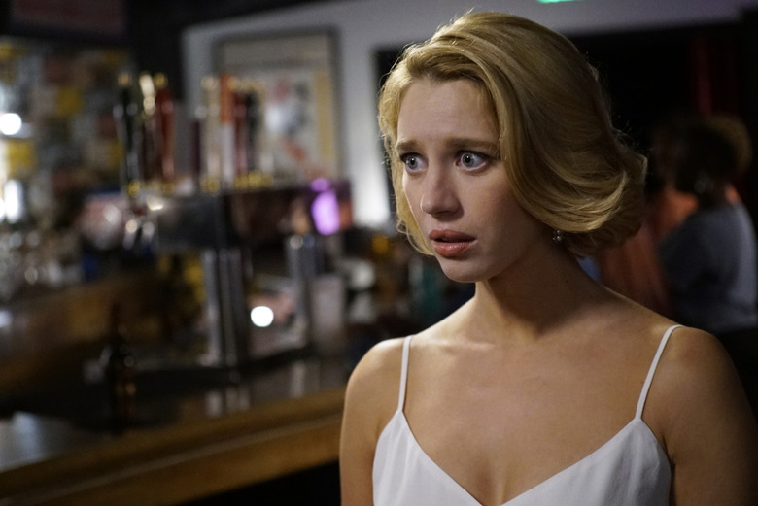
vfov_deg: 19.5
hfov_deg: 28.8
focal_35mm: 70
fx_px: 1475
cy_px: 253
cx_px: 379
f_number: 4
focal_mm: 70
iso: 12800
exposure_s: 1/200
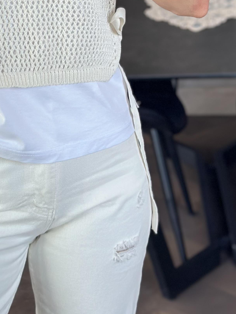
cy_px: -71
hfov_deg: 12.3
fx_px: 1091
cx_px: 26
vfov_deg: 15.7
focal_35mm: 120
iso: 125
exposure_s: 1/154
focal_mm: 6.86
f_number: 1.78
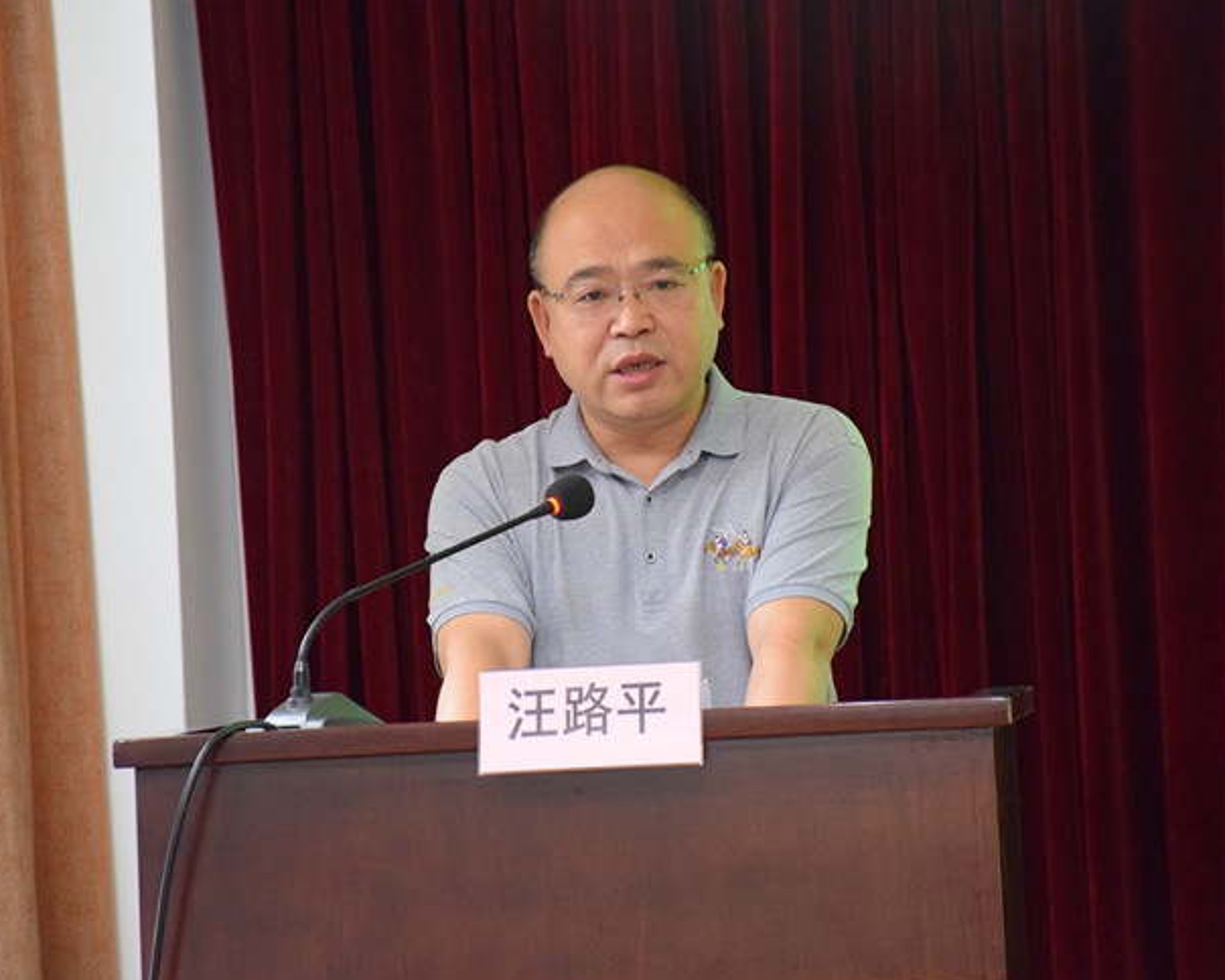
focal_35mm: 196
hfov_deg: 9.9
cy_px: 456
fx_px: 7091
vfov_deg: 7.9
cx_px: 667
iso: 3200
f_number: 5.6
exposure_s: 1/15
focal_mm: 105
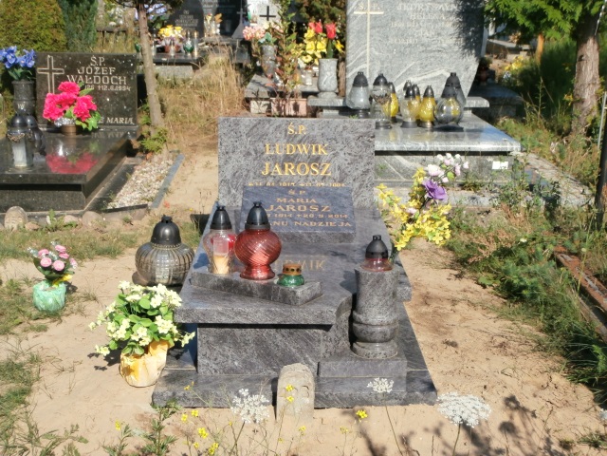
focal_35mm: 57
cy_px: 228
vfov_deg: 25.7
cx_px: 304
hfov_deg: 33.8
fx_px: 1000
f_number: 4.5
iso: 100
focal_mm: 10.11
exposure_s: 1/800
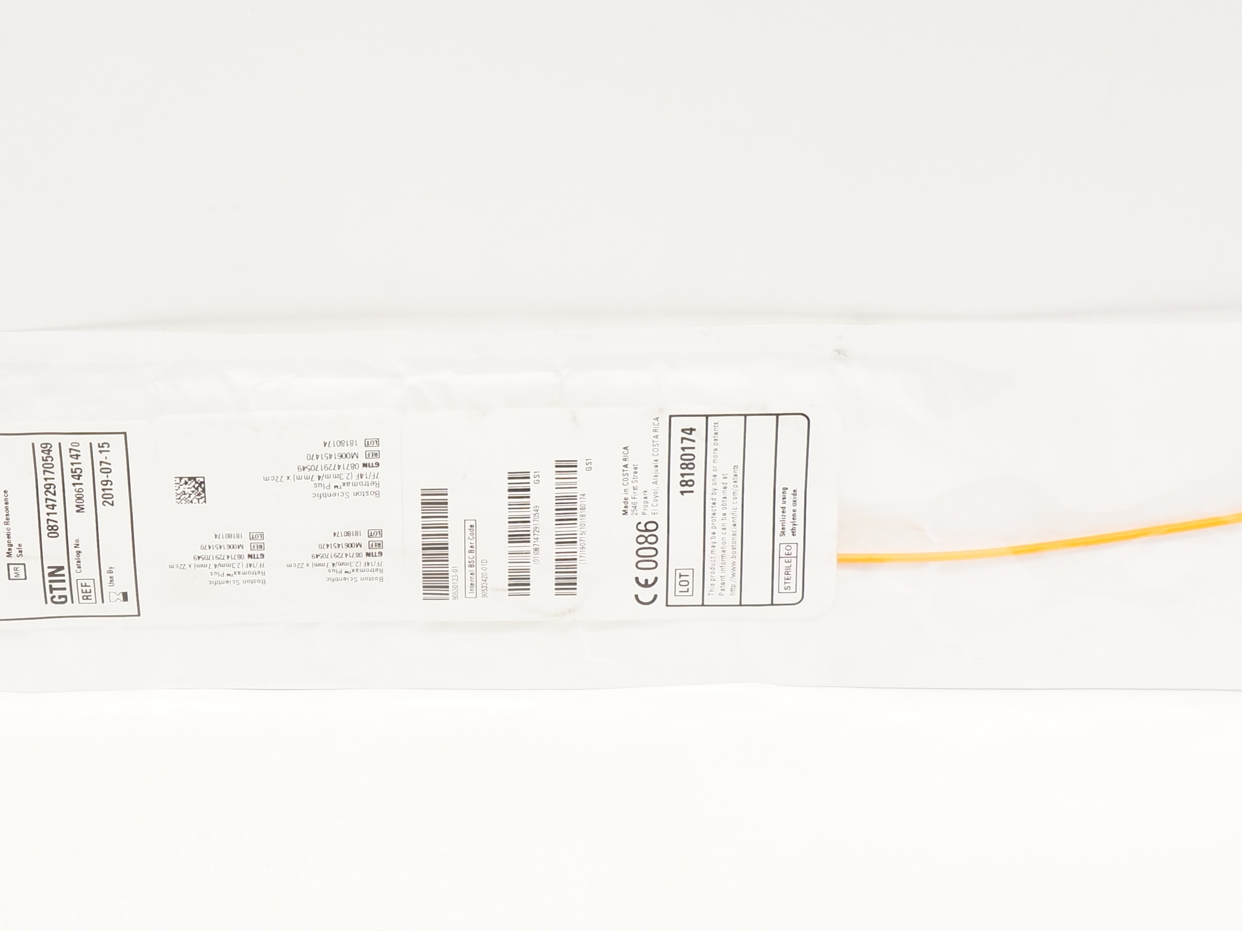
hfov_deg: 23.6
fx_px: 2942
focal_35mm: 82
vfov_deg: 18.0
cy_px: 524
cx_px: 313
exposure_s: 1/200
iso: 1600
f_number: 7.1
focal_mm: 27
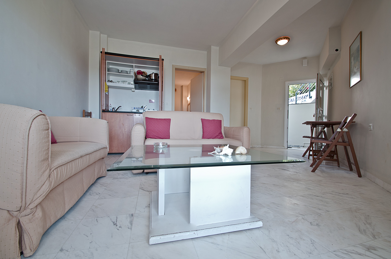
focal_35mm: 15
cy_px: 130
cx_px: 196
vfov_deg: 77.1
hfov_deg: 100.5
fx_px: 163
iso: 200
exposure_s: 1/4
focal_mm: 10
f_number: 11
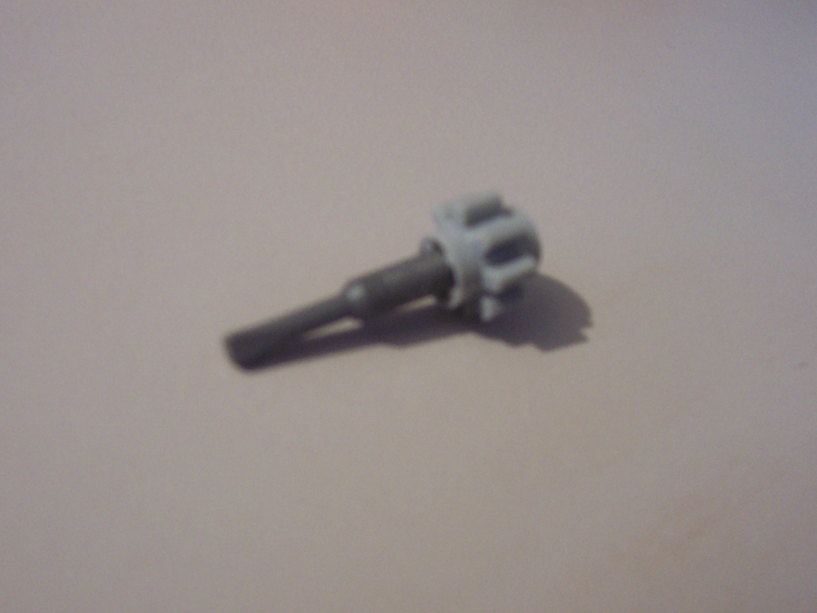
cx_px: 408
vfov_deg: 38.7
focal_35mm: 37
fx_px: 873
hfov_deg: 50.1
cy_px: 306
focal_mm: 5.6
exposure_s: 1/8
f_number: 2.8
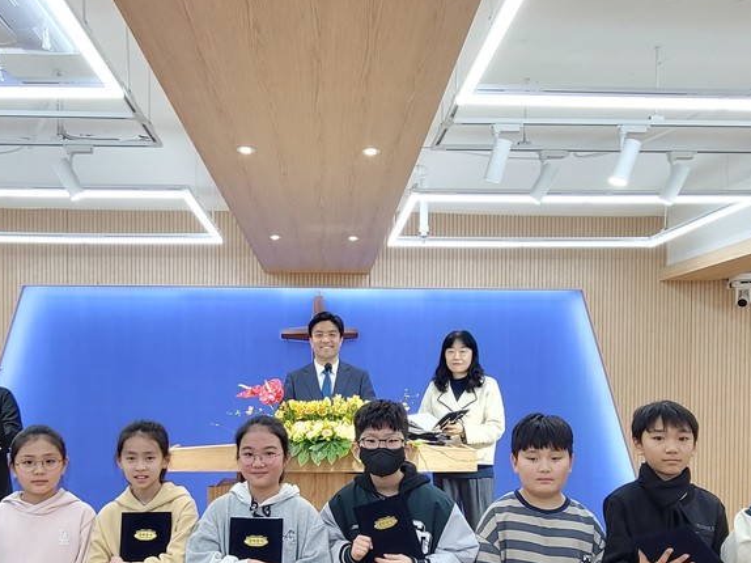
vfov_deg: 47.2
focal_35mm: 29
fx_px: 629
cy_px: 385
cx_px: 341
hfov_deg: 61.6
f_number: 2.2
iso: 100
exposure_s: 1/60
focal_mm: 2.2
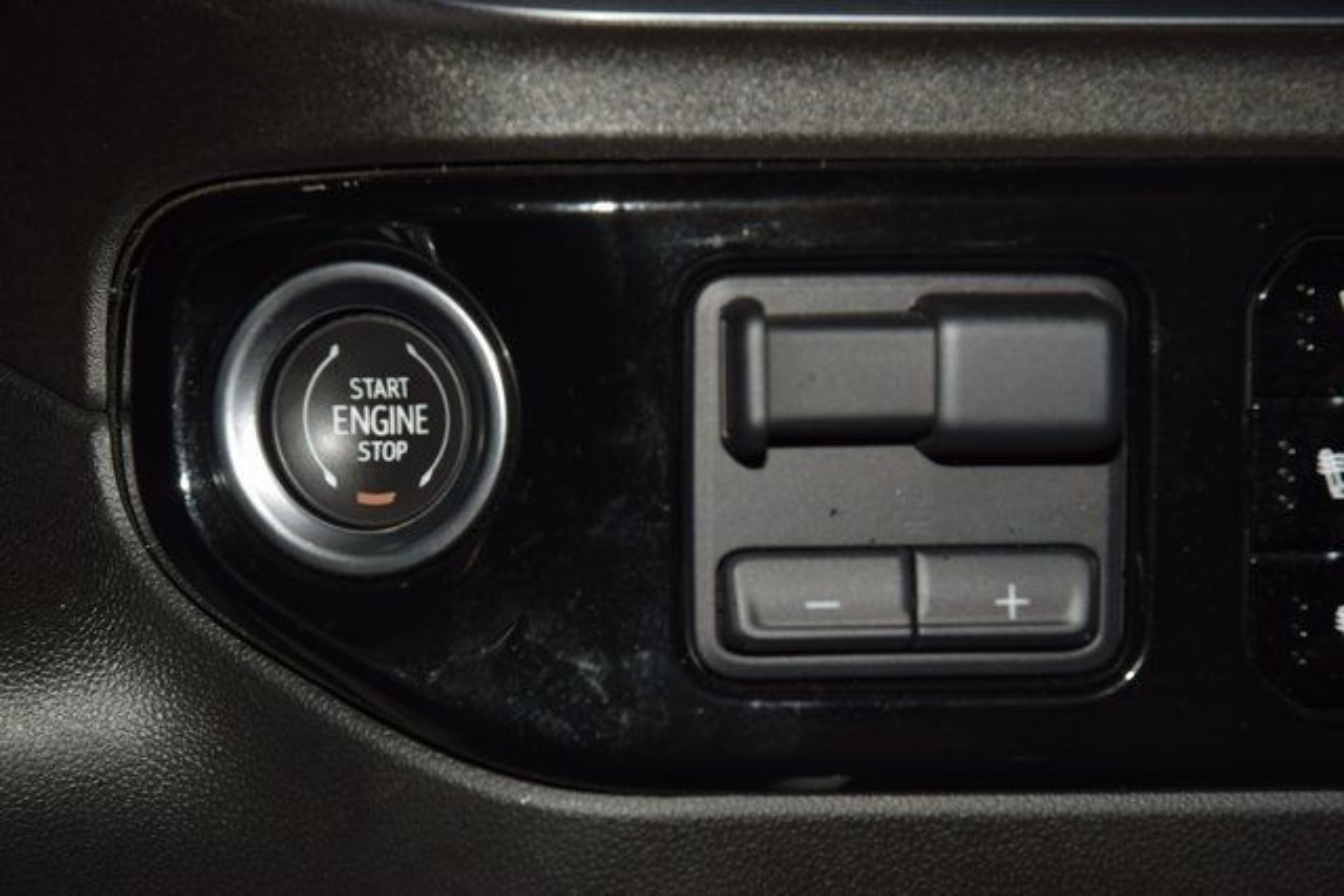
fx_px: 3921
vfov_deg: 13.0
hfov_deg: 19.5
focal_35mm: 105
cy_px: 448
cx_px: 672
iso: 100
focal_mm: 70
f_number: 8
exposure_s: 1/125
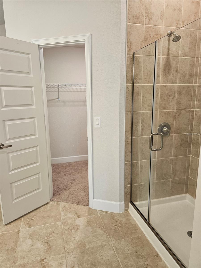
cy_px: 134
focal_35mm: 23
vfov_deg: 73.9
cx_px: 100
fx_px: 178
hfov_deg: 58.9
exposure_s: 1/120
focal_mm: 6.3
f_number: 1.7
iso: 250
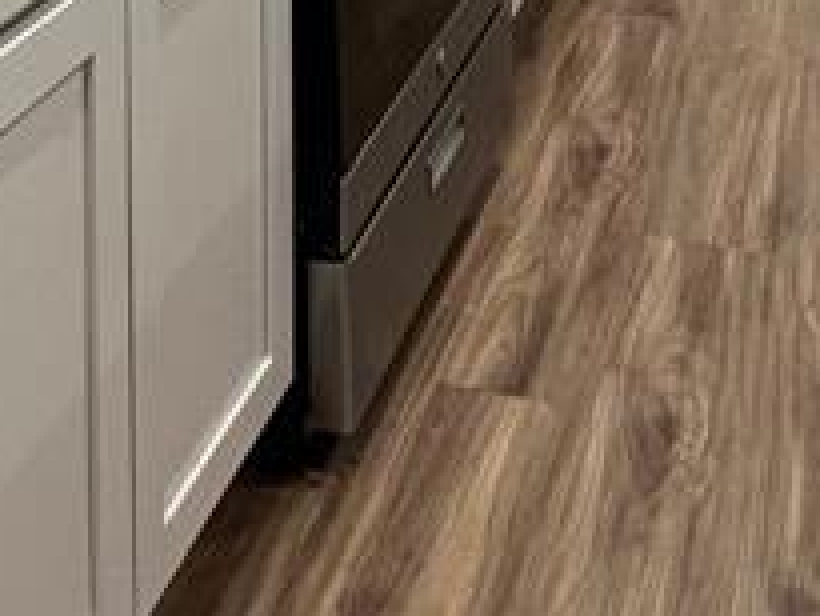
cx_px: 356
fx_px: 1541
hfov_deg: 29.8
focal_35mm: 65
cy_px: -532
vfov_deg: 17.6
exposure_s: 1/60
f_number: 1.8
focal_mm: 1.57
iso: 250
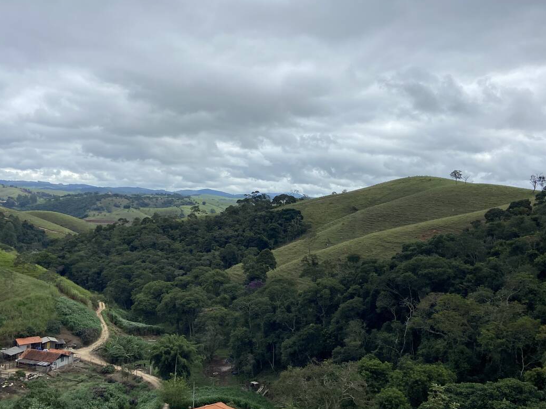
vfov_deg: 39.5
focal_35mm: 36
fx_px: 568
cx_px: 274
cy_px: 244
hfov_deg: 51.4
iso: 32
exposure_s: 1/1608
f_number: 1.8
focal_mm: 4.25
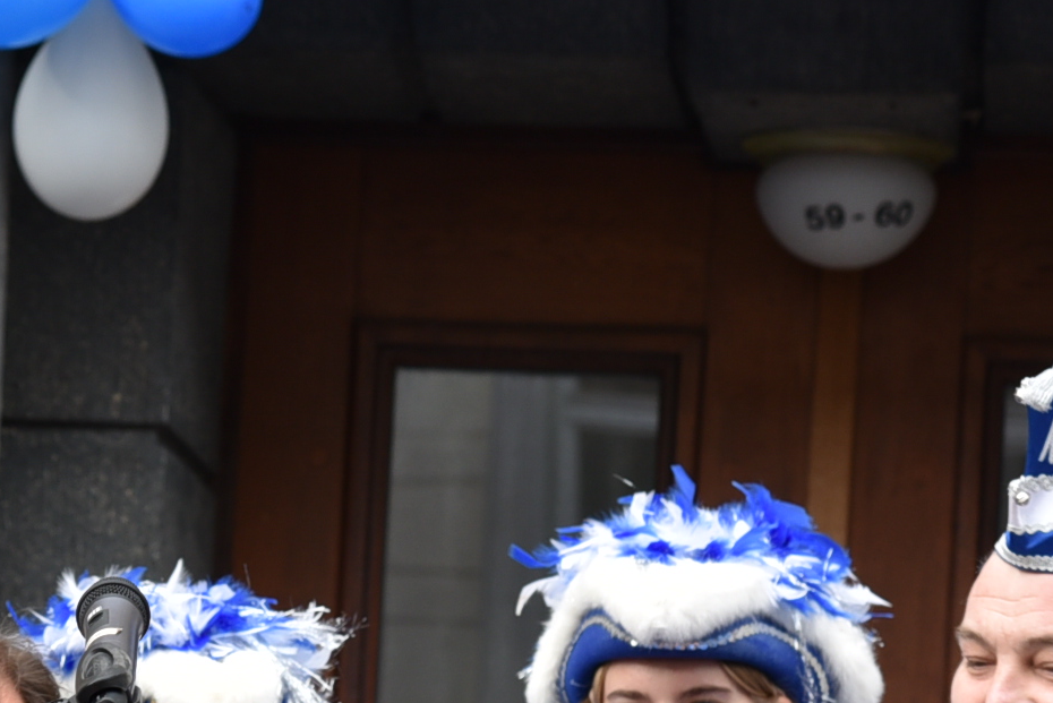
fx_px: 8047
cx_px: 6
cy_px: 877
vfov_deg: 5.0
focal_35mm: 275
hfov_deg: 7.5
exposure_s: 1/160
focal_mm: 85
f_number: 6.3
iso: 400
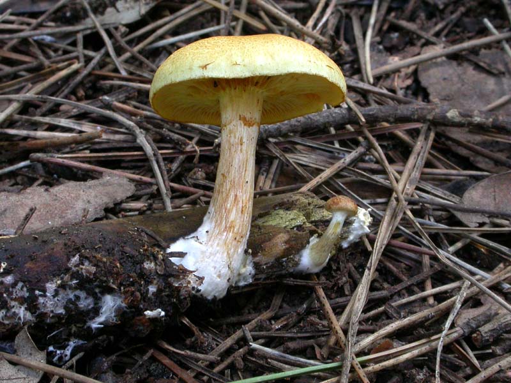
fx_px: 1993
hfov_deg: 14.6
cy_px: 192
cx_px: 256
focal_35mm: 135
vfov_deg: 11.0
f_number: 10.6
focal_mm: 27.9
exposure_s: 1/8
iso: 200
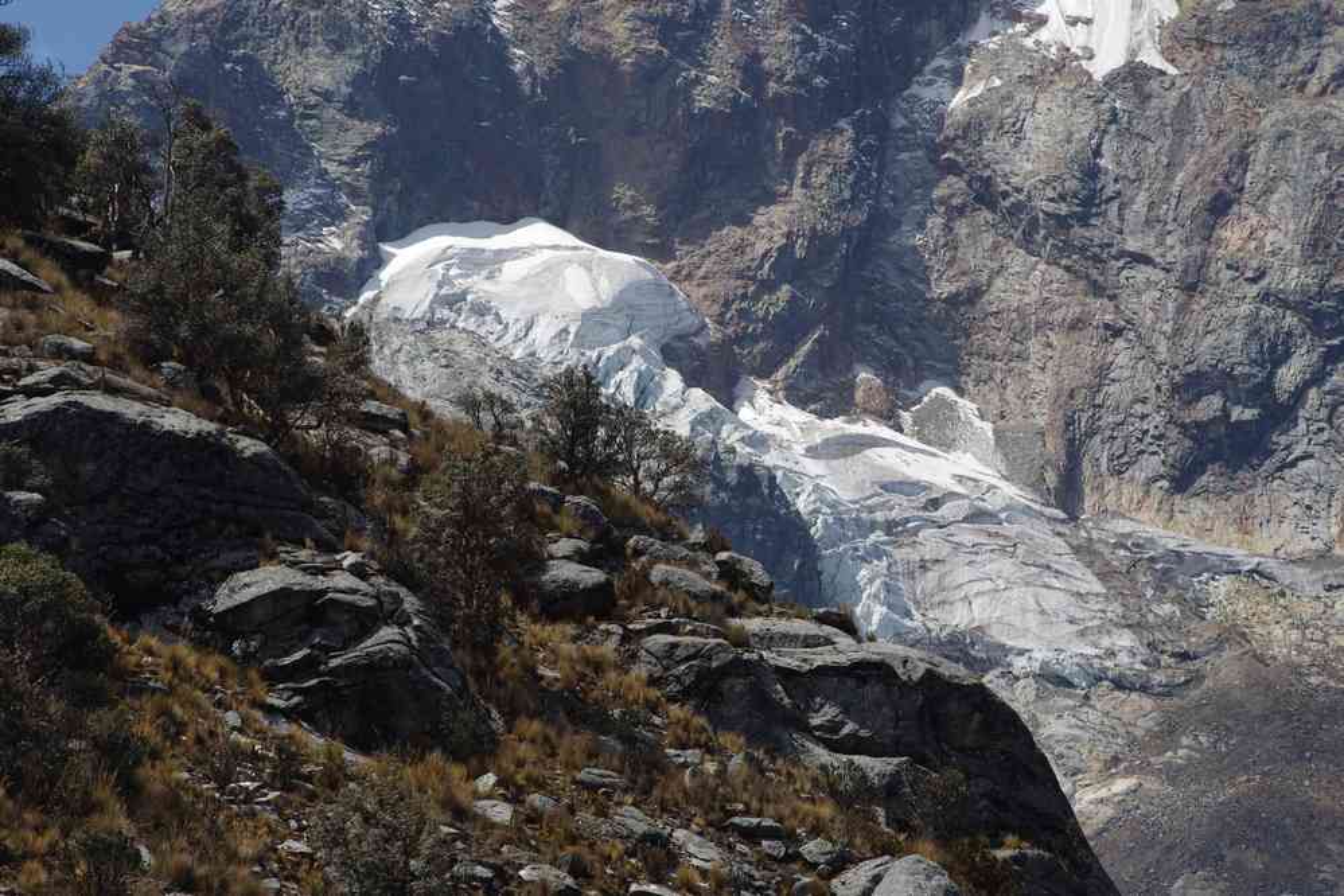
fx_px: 6719
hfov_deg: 11.4
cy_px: 448
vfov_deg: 7.6
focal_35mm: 180
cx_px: 672
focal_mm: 120
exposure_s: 1/200
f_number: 9
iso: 200
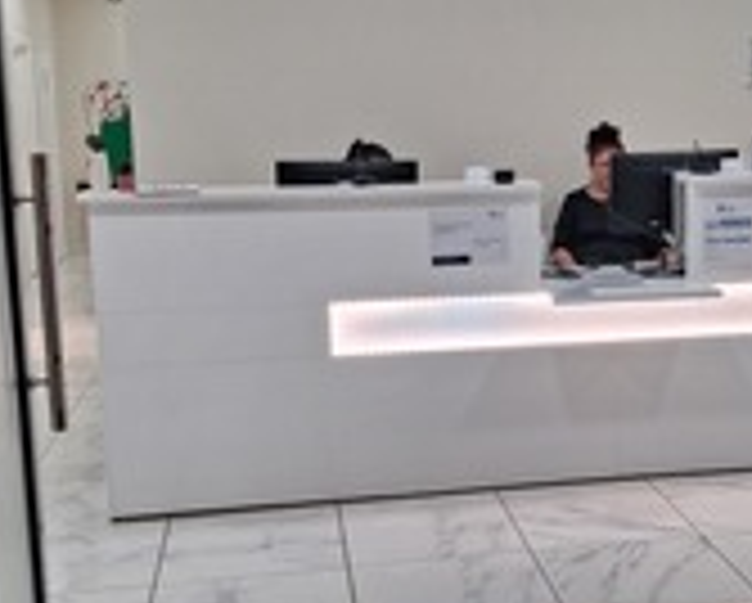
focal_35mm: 61
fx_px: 1359
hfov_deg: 30.5
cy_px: 290
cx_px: 540
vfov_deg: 25.0
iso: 160
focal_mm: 4
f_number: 1.8
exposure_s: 1/100
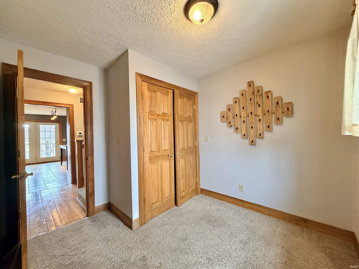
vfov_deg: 85.7
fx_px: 145
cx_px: 180
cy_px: 134
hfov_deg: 102.1
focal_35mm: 14
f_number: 2.2
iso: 500
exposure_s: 1/60
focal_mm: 2.22
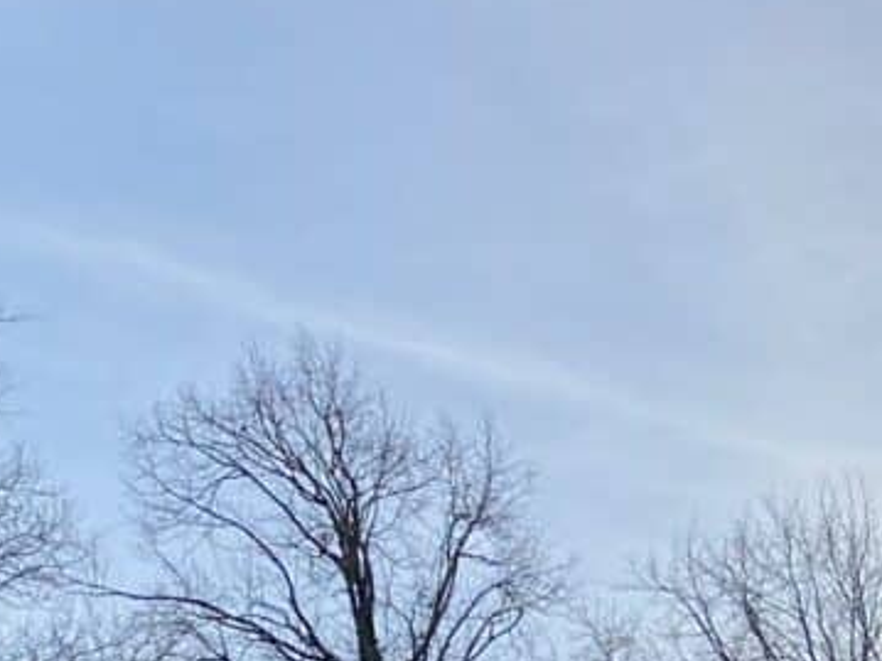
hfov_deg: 15.9
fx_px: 2955
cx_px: 1219
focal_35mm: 116
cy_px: 1364
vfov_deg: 11.4
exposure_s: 1/2358
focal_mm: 4.25
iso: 32
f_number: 1.8
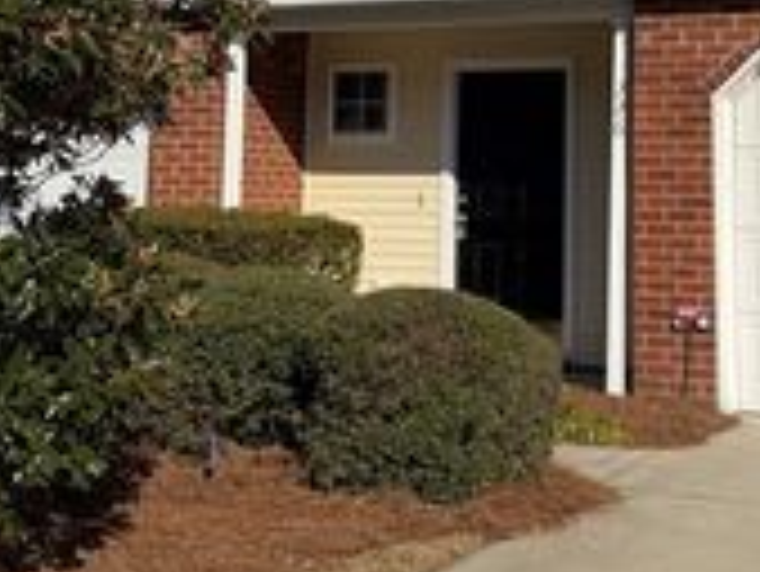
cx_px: 427
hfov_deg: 27.4
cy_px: 29
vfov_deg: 20.2
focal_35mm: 71
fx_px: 1560
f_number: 1.78
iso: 80
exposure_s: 1/9091
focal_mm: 6.76
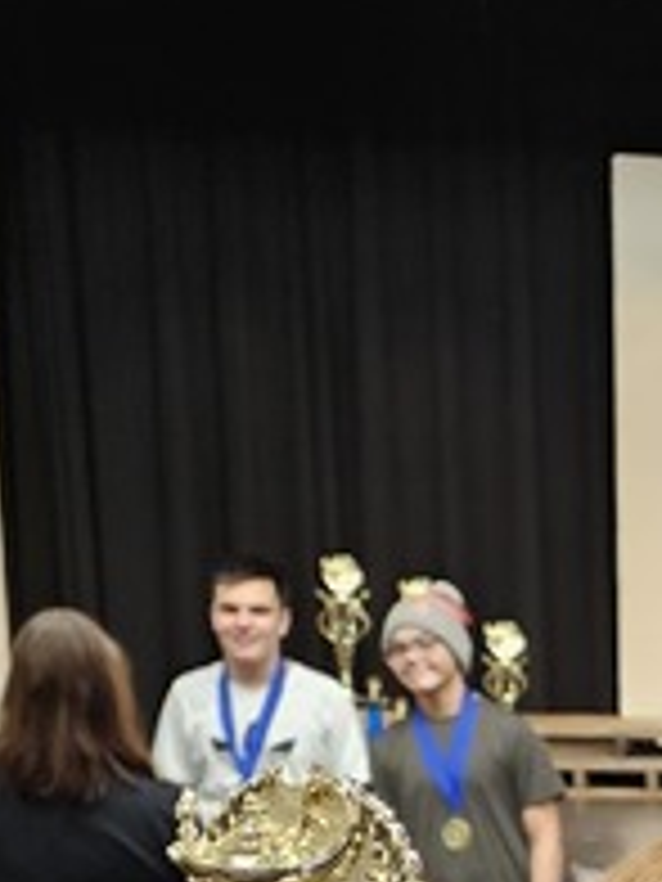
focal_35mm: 120
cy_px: 1341
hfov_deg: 11.3
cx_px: 1279
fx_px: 3060
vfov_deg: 15.1
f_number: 1.7
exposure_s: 1/60
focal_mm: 6.3
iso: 640
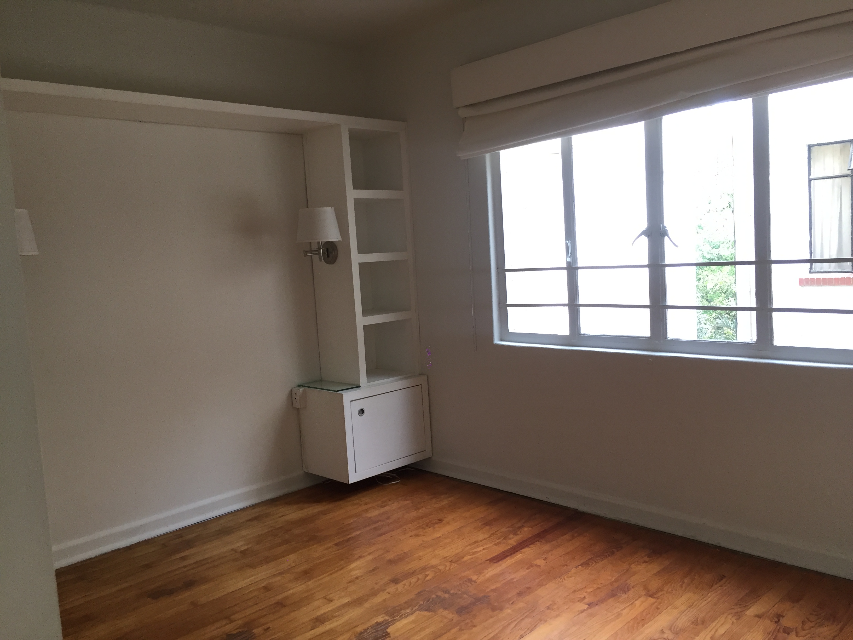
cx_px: 426
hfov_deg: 61.7
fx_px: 715
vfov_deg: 48.2
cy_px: 320
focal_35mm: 29
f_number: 2.2
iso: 40
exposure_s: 1/30
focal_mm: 4.15
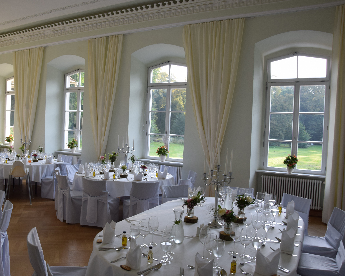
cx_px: 141
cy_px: 140
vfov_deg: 47.1
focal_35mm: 31
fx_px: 317
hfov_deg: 56.8
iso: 400
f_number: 5.6
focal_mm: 18
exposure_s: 1/125
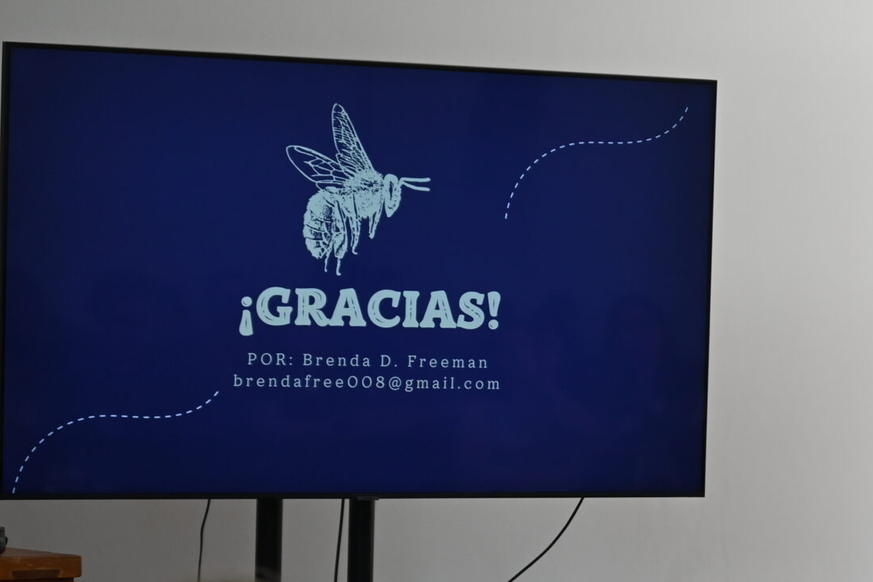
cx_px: 881
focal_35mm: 162
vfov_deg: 8.5
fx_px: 3929
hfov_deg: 12.5
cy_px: 505
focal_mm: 69
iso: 560
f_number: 6
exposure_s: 1/125
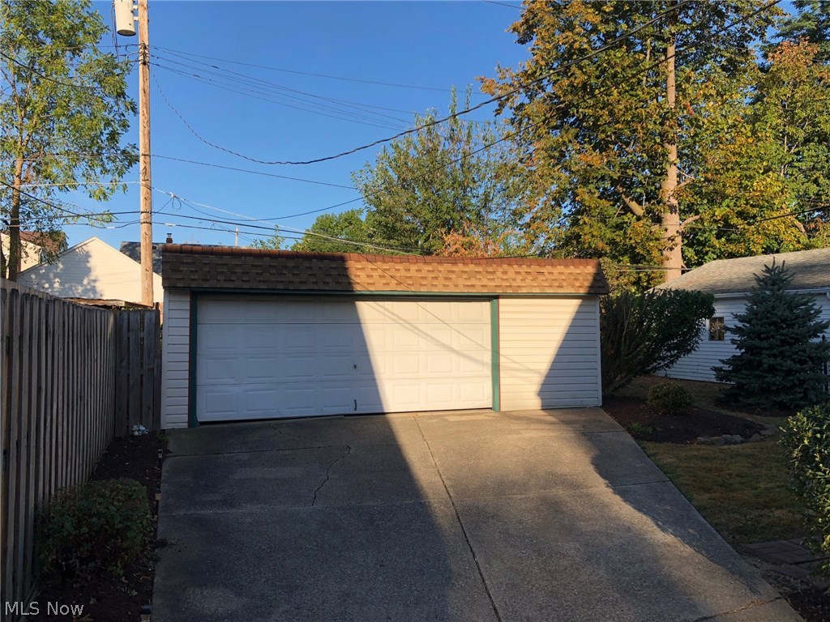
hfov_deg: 61.7
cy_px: 311
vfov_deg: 48.2
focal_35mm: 29
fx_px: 695
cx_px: 415
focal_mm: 3.99
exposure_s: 1/1171
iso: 20
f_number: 1.8
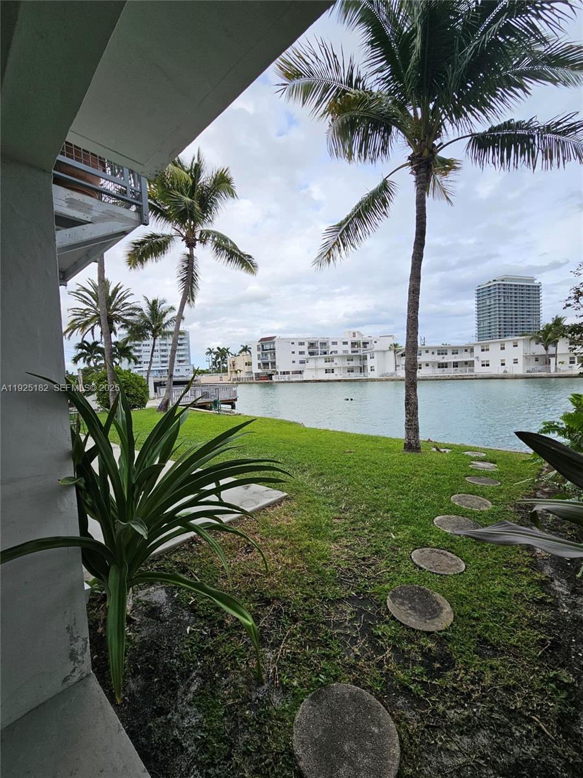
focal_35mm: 13
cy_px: 389
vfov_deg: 106.2
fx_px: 292
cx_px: 292
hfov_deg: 89.9
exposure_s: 1/1205
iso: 50
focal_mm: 2.2
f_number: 2.2
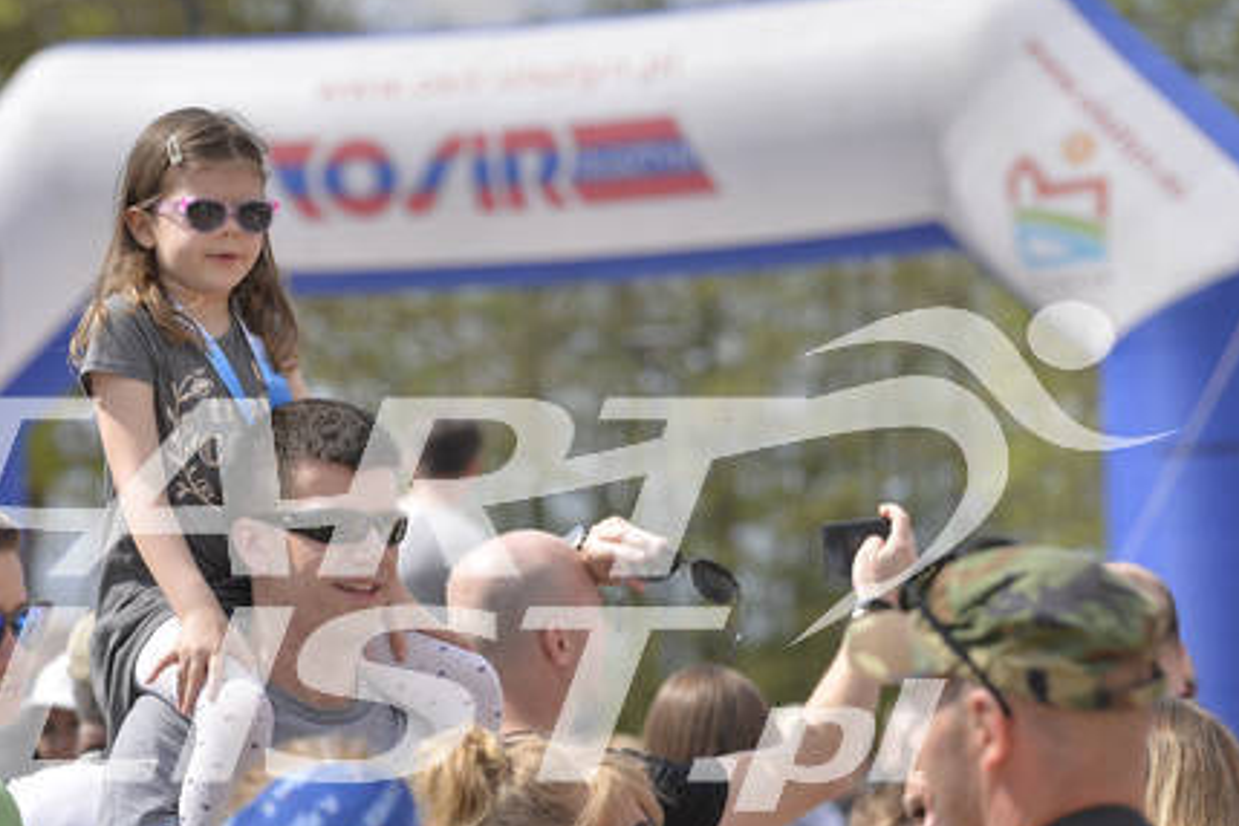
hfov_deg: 11.9
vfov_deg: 7.9
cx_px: 390
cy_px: 556
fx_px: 5954
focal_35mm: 173
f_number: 4
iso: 200
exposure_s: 1/4000
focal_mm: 116
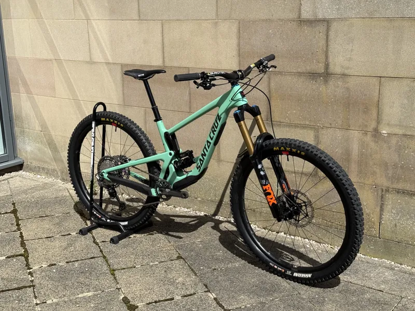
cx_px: 208
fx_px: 575
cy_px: 156
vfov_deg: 30.3
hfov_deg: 39.7
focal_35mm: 48
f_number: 1.78
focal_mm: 6.76
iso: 80
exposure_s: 1/6536
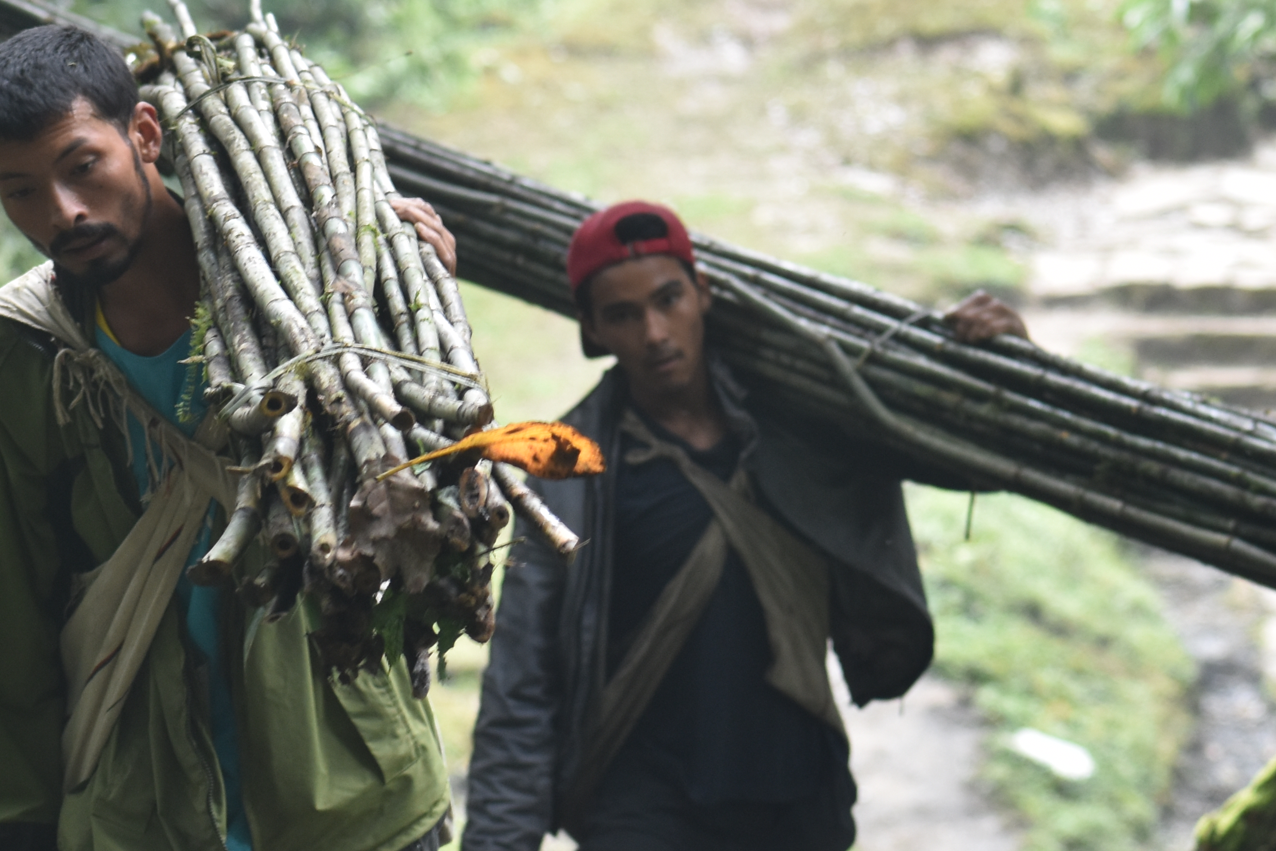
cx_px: 693
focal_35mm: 376
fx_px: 13325
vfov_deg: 3.7
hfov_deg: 5.5
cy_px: 585
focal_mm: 110
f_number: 5.6
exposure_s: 1/125
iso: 400
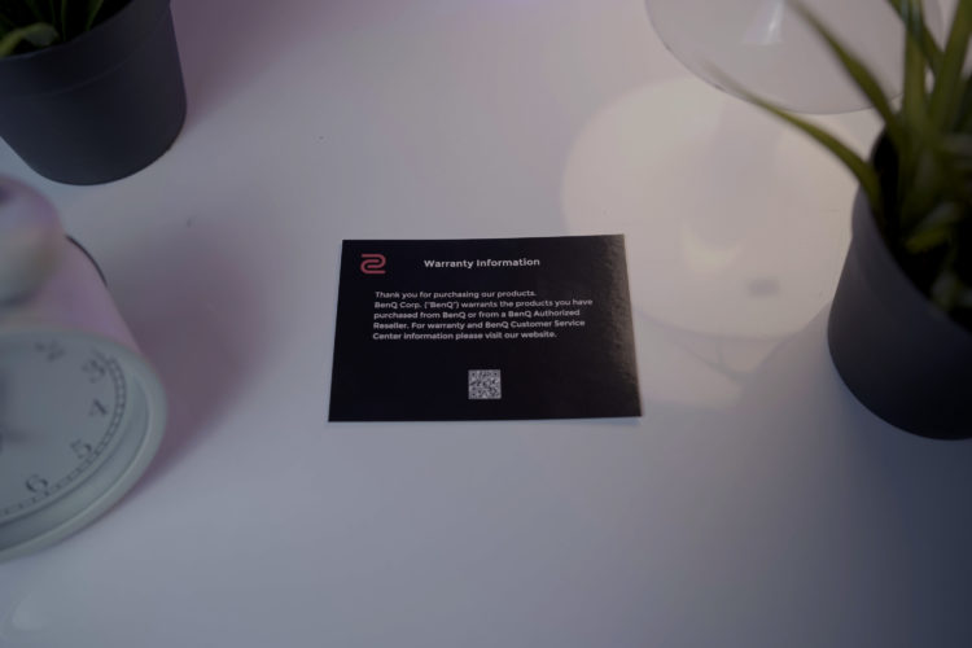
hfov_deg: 54.4
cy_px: 324
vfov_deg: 37.9
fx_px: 945
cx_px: 486
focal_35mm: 35
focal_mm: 35
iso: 4000
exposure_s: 1/125
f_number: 4
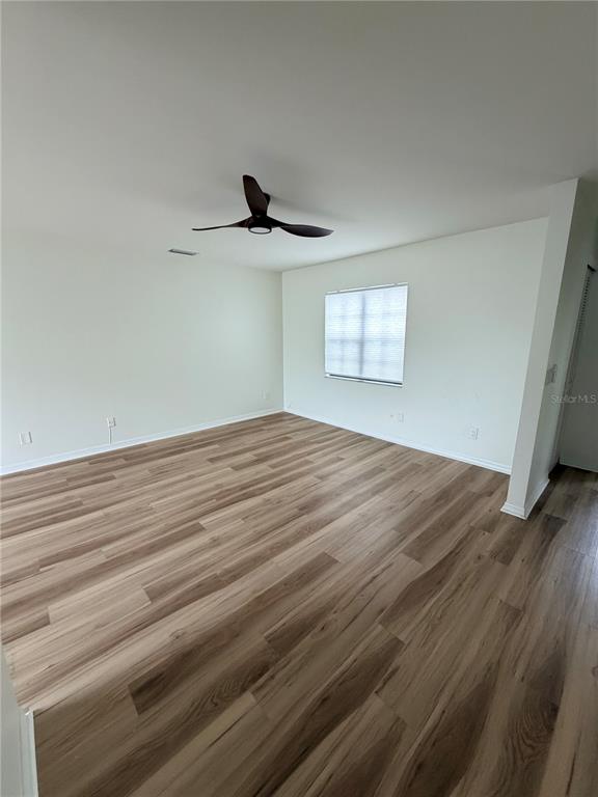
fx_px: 322
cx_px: 299
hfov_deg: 85.7
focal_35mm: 14
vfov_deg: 102.1
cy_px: 398
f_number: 2.2
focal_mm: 2.22
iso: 320
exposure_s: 1/100
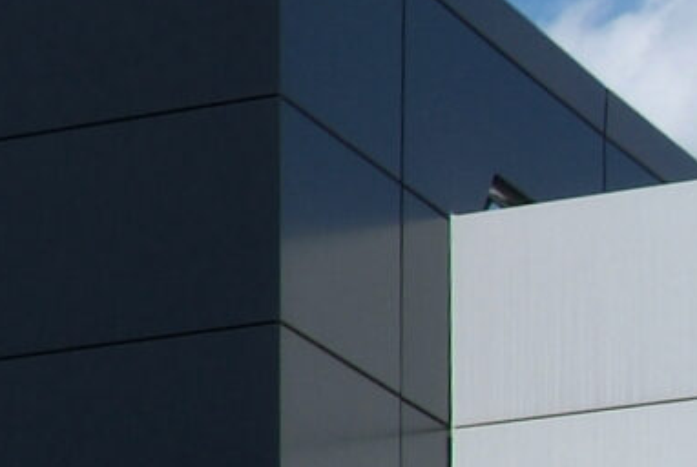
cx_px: -1467
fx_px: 4673
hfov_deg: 7.4
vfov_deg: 5.7
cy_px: 634
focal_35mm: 241
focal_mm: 24
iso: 100
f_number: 11
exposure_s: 1/180
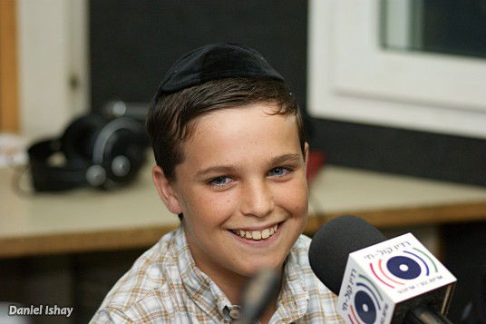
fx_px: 2125
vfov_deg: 8.7
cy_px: 162
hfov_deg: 13.0
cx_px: 243
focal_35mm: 158
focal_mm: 105
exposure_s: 1/125
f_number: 2.8
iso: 400
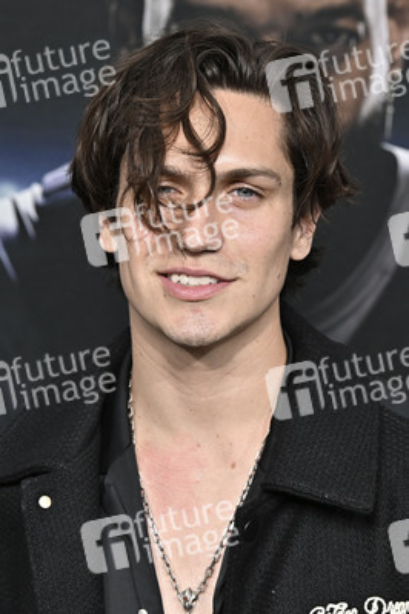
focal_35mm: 109
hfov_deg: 12.5
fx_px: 1861
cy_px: 307
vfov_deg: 18.8
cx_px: 204
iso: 320
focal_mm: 109
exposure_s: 1/400
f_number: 6.3
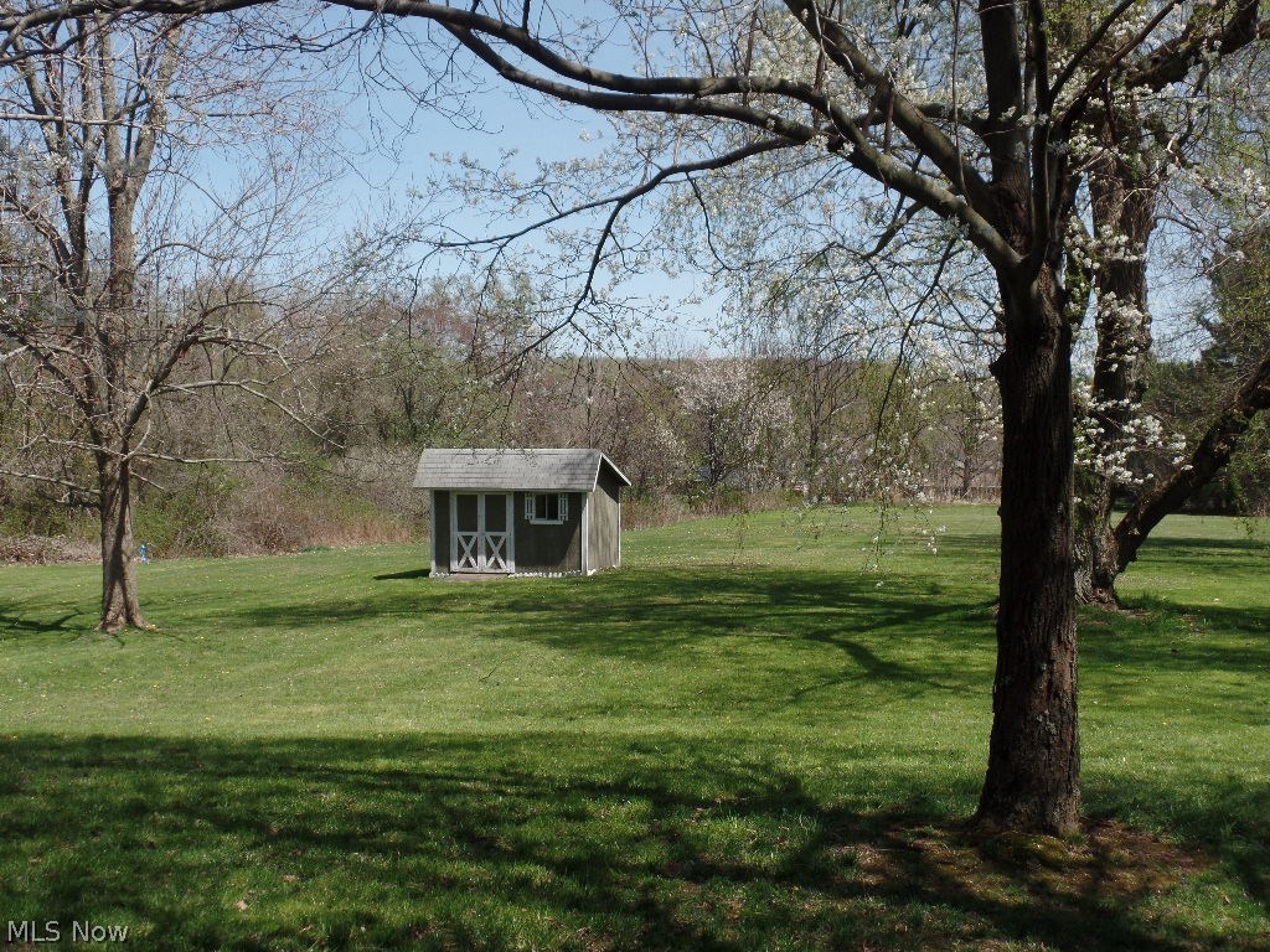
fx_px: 1541
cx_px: 635
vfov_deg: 34.3
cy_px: 476
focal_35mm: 42
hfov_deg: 44.8
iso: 80
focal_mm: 7.5
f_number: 3.6
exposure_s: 1/750
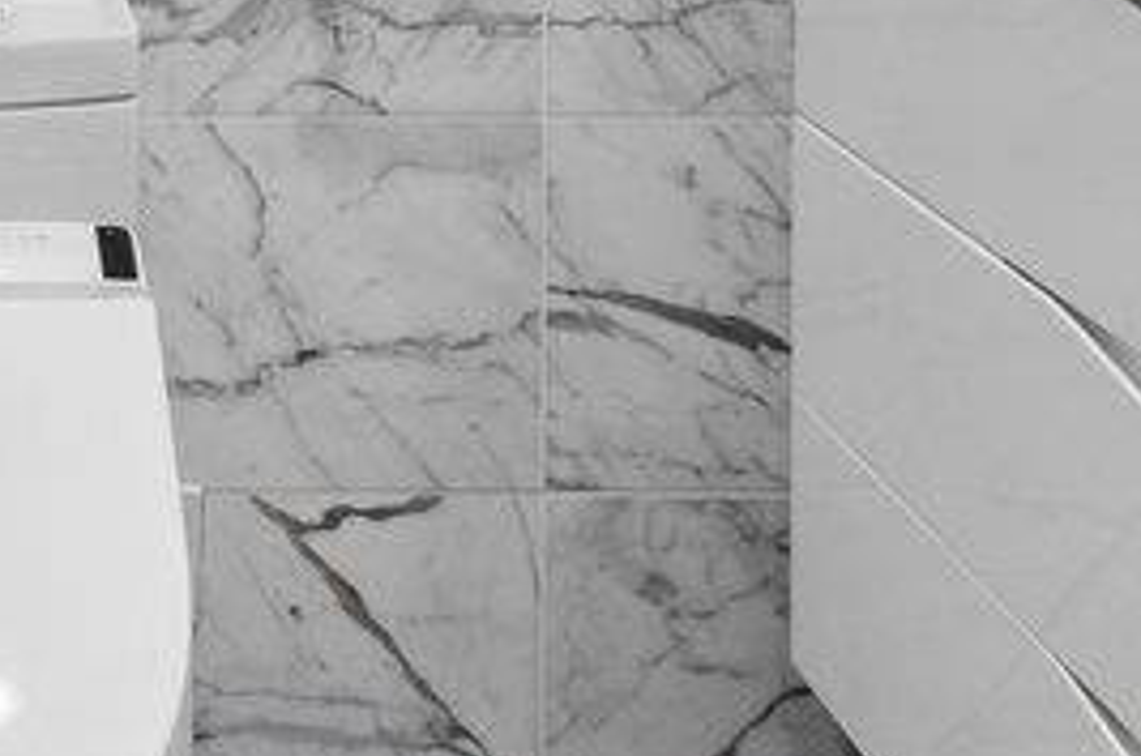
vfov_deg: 18.3
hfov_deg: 28.3
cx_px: -188
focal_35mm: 63
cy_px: -483
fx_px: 1993
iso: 400
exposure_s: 1/13
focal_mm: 14
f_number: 11
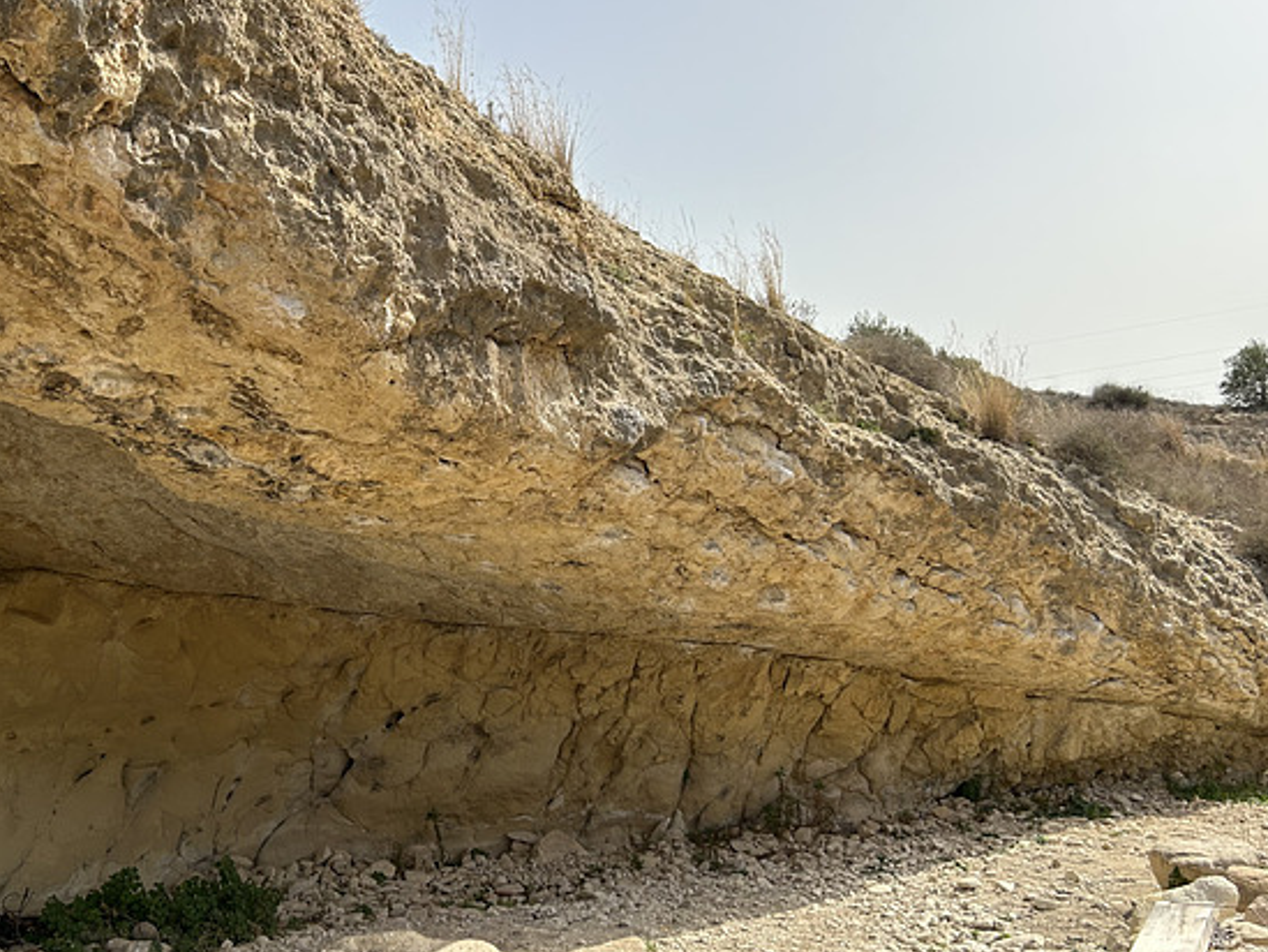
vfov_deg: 39.7
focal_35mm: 36
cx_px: 448
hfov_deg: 50.6
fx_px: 1319
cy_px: 490
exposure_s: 1/4115
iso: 50
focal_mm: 5.7
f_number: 1.5
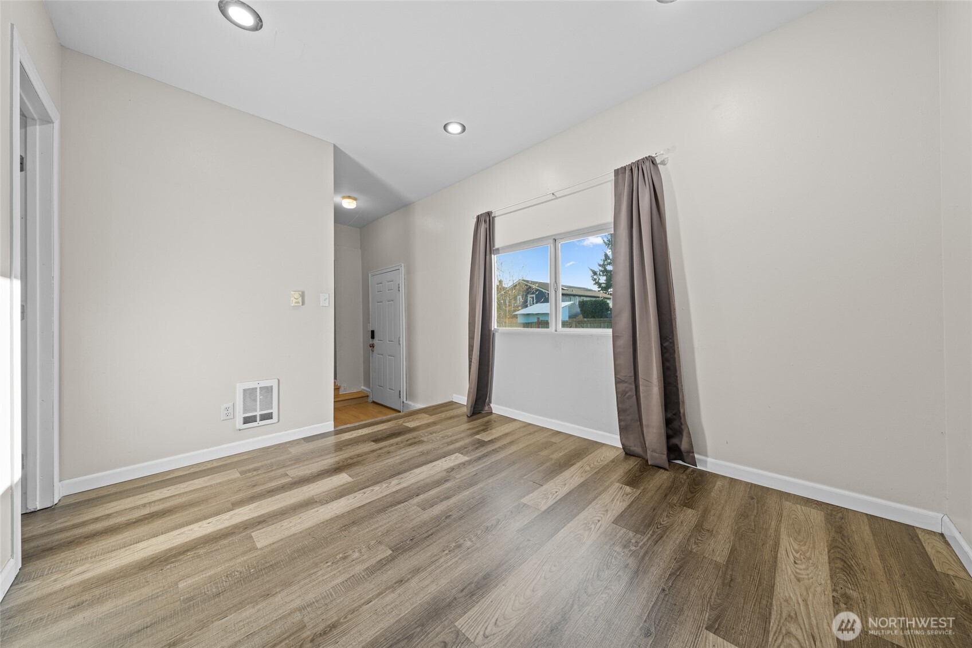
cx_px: 486
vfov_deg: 90.0
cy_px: 324
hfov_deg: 112.6
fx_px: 324
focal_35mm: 12
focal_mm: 12
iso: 250
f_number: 8
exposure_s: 1/4
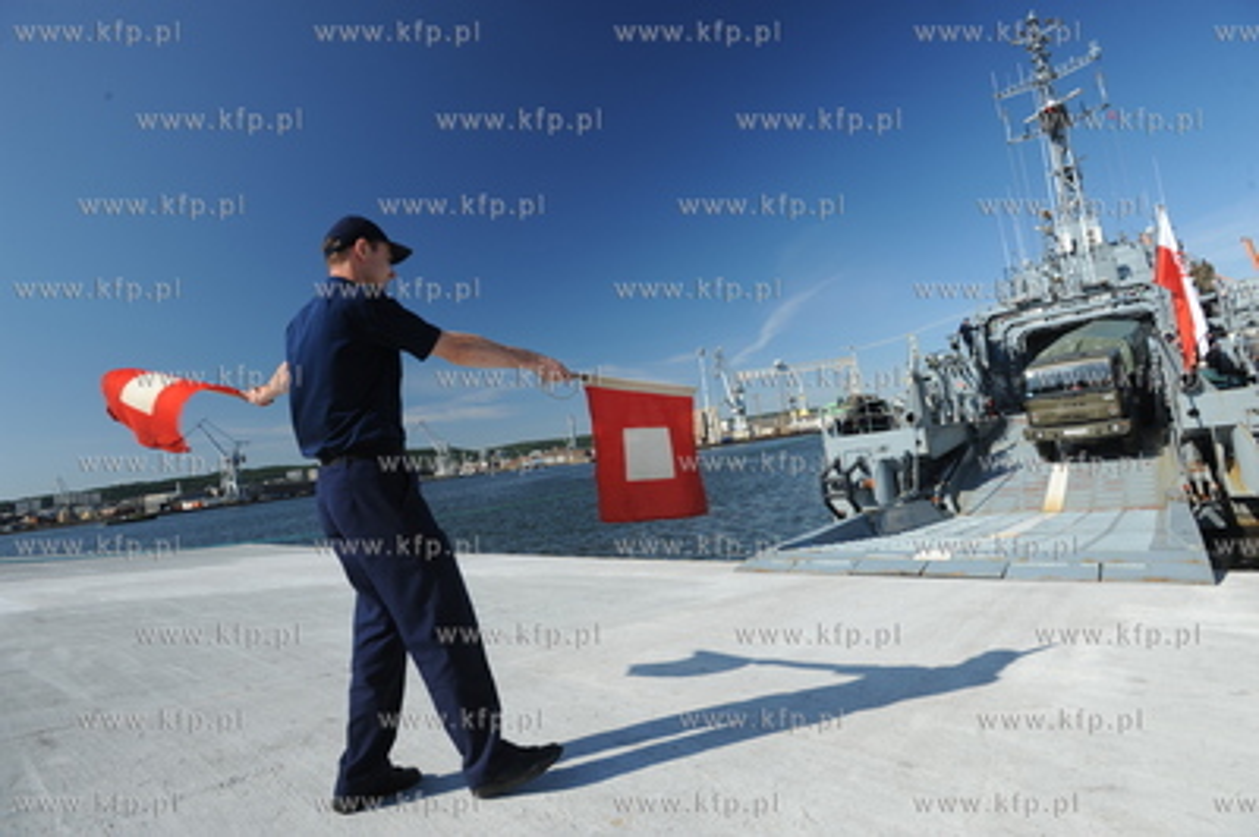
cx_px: 630
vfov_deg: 70.3
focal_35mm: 17
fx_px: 594
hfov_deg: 93.3
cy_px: 418
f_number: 8
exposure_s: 1/160
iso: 200
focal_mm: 17
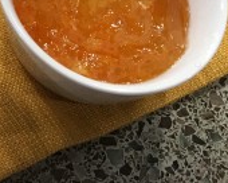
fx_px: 945
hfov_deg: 12.5
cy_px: -222
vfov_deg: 10.0
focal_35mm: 140
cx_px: -196
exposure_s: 1/30
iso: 32
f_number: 2.2
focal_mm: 4.15
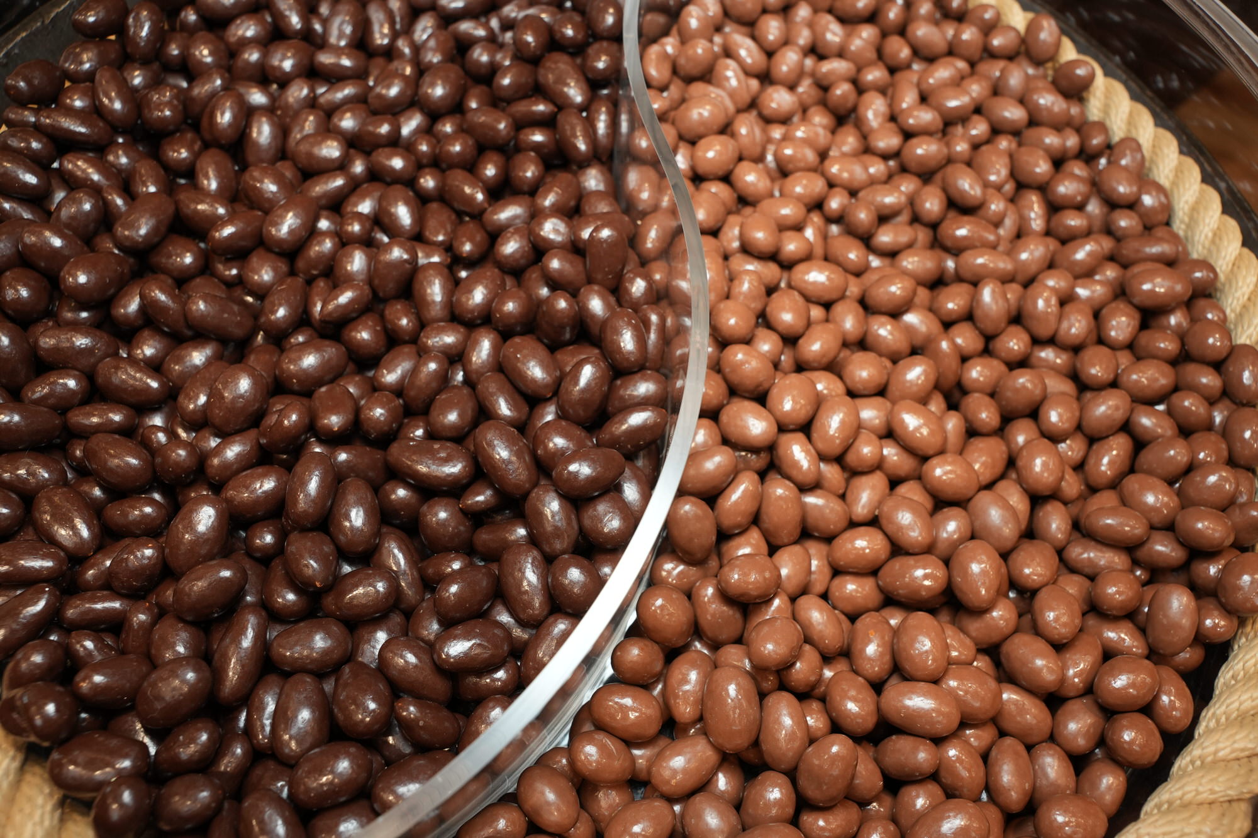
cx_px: 629
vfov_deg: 53.1
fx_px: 839
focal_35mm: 24
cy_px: 419
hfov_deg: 73.7
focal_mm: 24
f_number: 7.1
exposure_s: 1/160
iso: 640
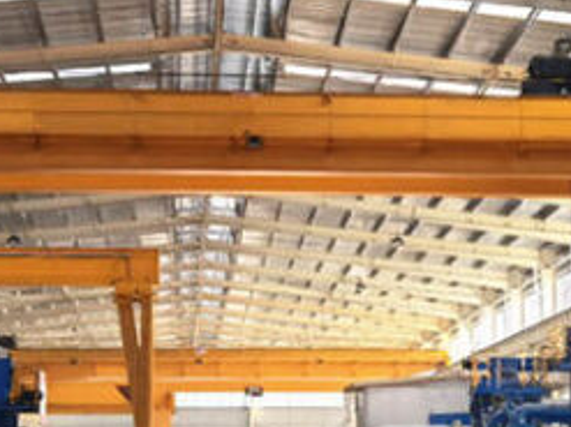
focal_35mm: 84
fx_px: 1385
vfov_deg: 17.6
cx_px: 245
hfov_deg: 23.3
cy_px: 235
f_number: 1.9
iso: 50
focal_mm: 6.67
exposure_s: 1/226
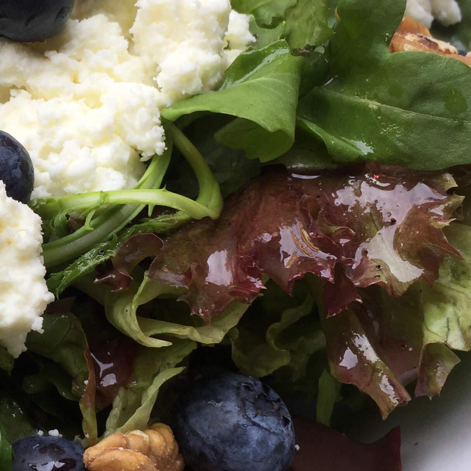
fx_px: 1062
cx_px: -19
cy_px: 228
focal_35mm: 69
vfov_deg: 25.0
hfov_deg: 23.7
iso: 32
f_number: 2.2
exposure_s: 1/121
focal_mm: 4.15
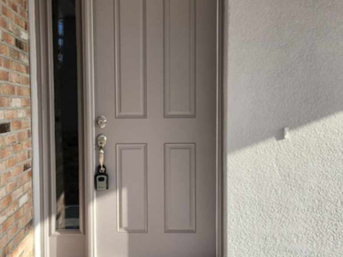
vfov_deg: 37.7
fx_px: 376
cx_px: 139
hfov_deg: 48.7
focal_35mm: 38
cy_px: 126
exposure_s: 1/612
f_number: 1.8
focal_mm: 5.4
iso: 20
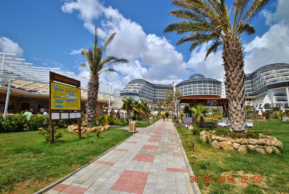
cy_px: 97
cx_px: 144
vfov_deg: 77.5
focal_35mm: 15
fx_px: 121
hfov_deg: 100.3
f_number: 9
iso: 100
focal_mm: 10
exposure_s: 1/320
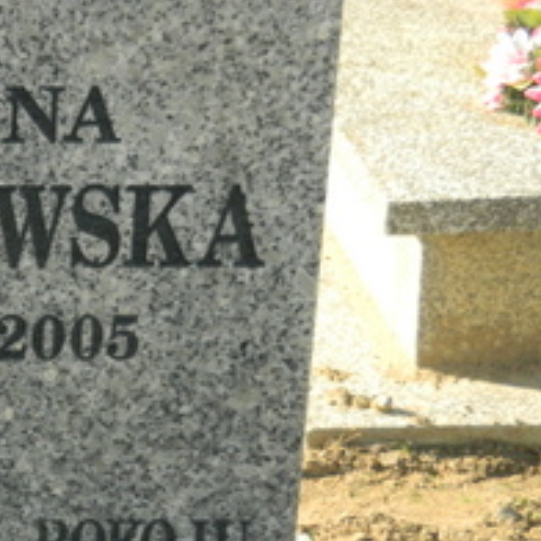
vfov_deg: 11.0
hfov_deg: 10.7
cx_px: -215
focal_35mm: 159
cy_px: 270
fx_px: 2811
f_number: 4.2
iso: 113
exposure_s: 1/278
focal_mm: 9.9
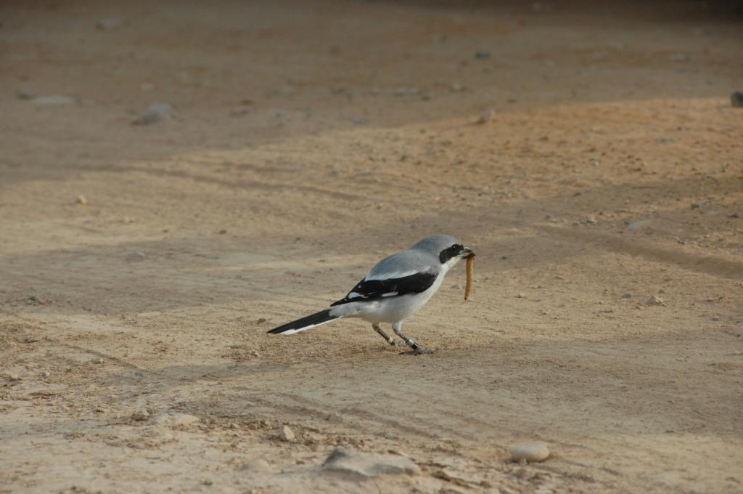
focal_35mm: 300
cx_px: 372
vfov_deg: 4.6
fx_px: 6184
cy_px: 247
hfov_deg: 6.9
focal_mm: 200
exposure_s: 1/1000
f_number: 8
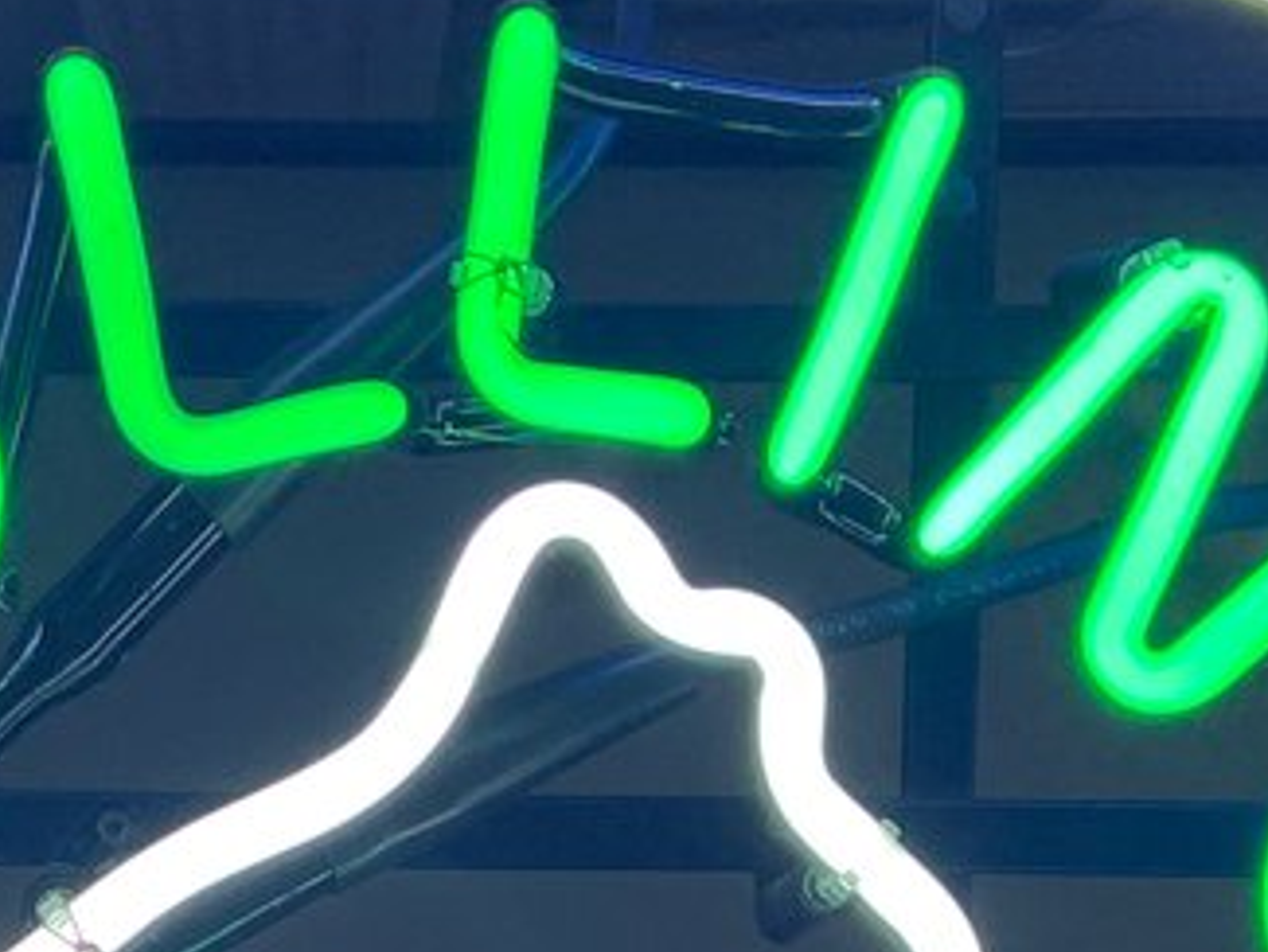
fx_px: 4434
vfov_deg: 11.7
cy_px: 1418
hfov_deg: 16.2
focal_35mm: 121
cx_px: 302
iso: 50
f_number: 1.8
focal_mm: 4.25
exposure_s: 1/60
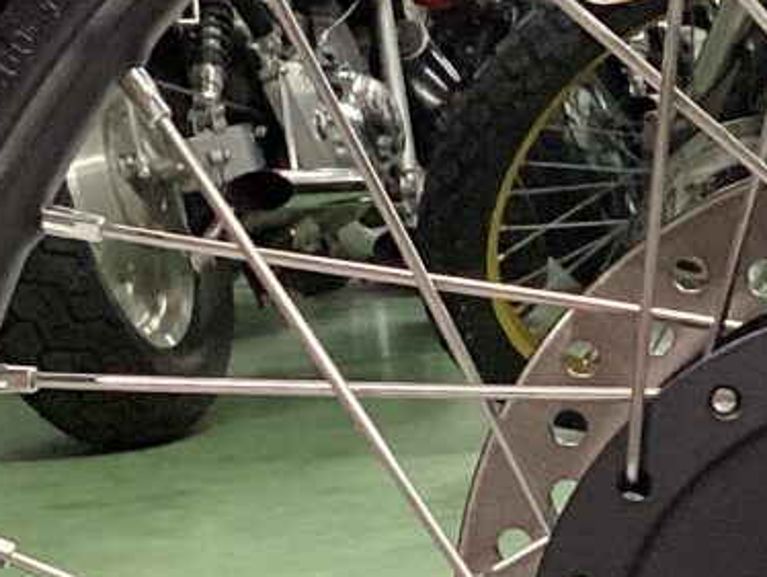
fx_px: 3525
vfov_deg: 9.3
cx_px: 1120
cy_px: 520
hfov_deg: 11.9
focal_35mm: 159
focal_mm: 3.3
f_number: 2.4
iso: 200
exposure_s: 1/50
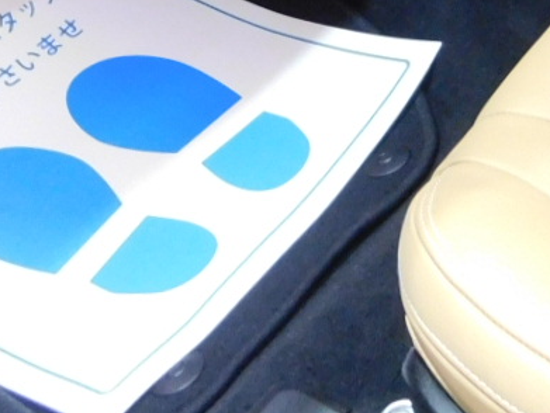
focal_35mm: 94
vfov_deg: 13.9
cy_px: -350
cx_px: 577
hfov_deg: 20.1
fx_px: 1495
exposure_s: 1/8
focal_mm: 4
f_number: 3
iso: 450
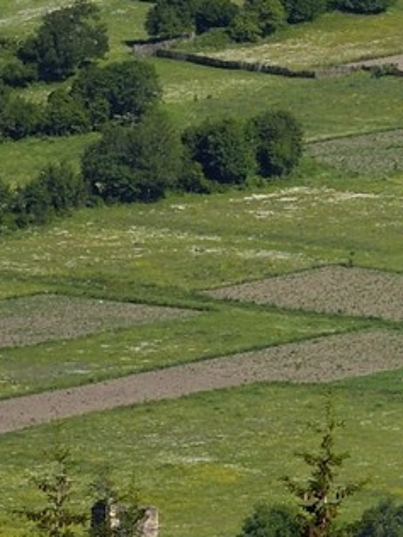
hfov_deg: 1.7
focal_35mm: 877
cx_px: 837
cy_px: -1117
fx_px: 13613
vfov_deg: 2.2
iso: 200
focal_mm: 120
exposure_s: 1/250
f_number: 14
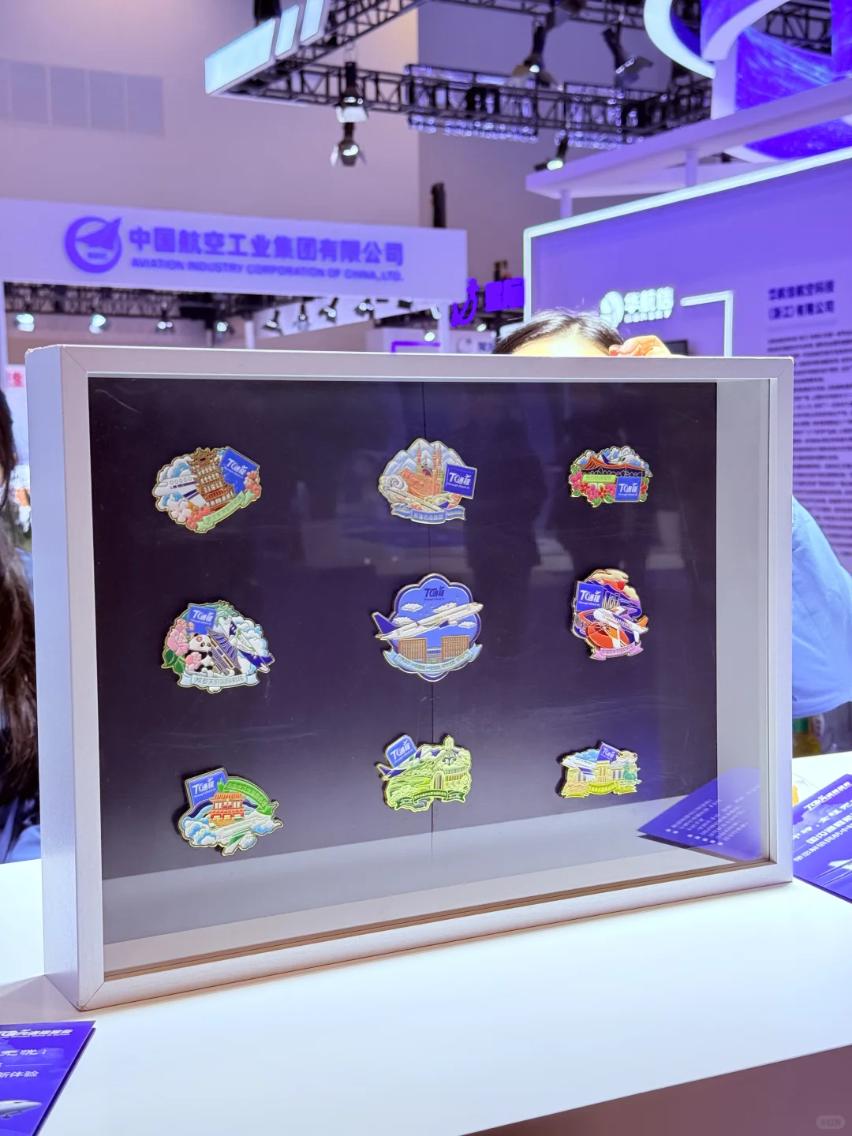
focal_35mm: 48
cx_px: 426
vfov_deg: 39.7
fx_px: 1575
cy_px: 568
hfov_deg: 30.3
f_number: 1.78
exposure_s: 1/243
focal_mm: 6.76
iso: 100
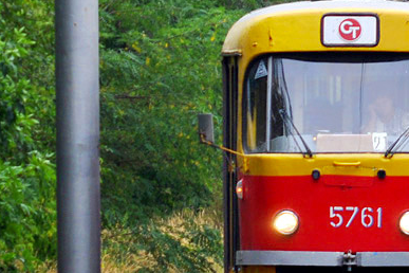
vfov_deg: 1.5
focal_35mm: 931
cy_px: 39
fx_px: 10576
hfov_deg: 2.2
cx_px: 369
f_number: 5.6
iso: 220
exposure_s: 1/250
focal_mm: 200
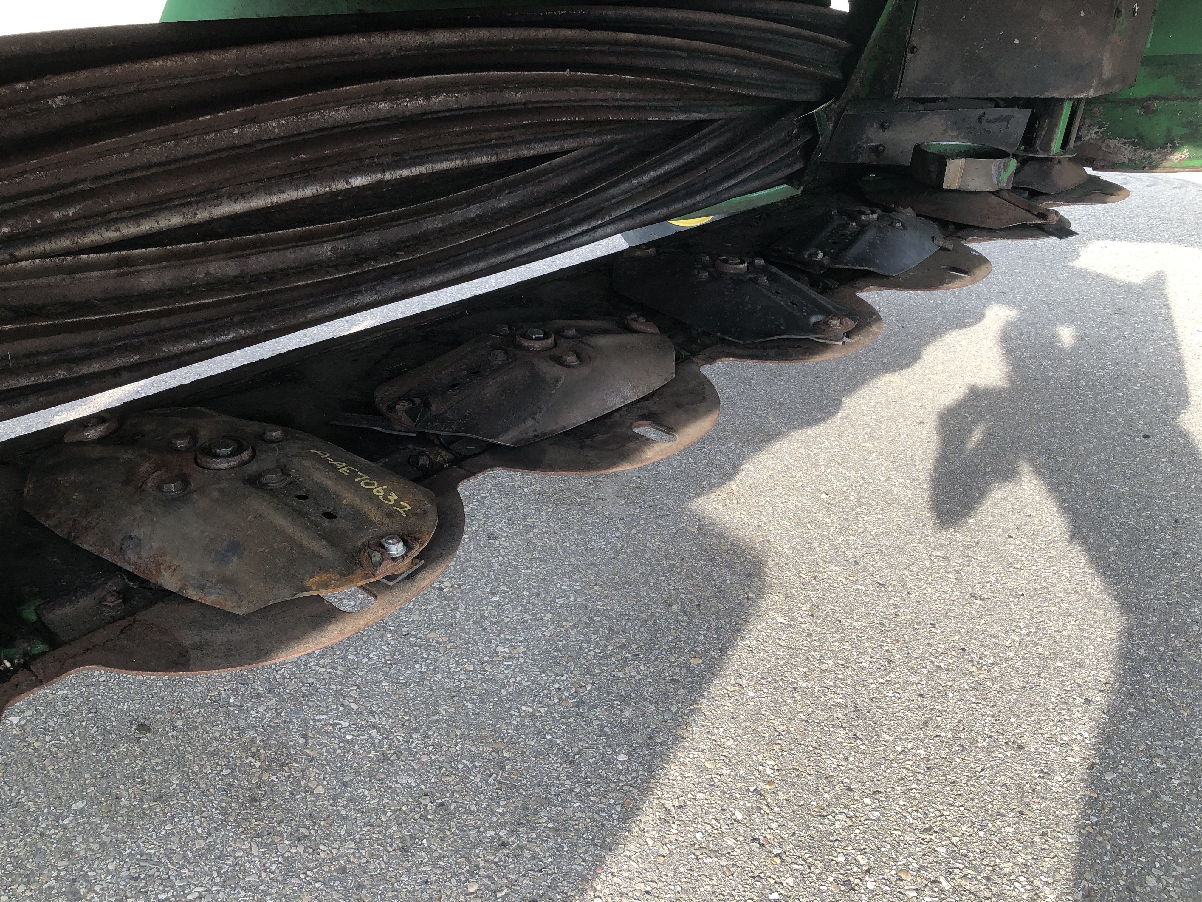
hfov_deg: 63.4
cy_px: 451
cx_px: 601
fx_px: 972
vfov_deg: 49.7
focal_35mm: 28
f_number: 1.8
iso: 20
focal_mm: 3.99
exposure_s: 1/246
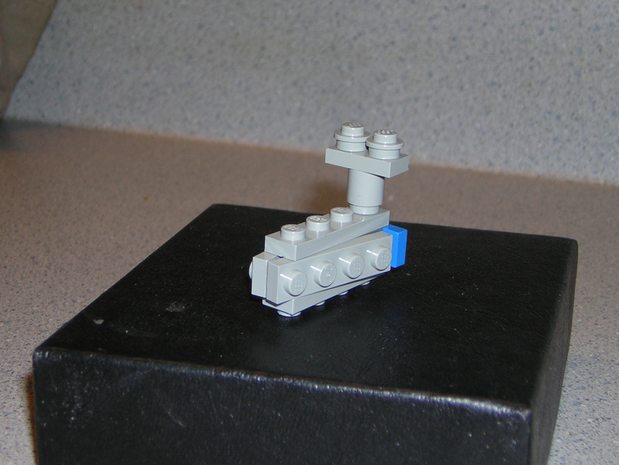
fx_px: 1323
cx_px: 310
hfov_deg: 26.3
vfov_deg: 19.9
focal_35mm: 74
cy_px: 232
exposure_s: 1/60.1
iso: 50
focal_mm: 9.6
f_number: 3.8
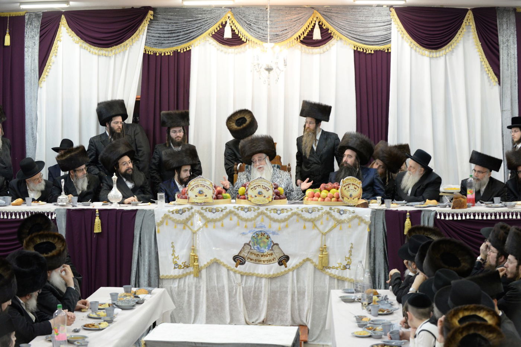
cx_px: 260
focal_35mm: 70
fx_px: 1013
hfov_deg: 28.8
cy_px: 174
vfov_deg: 19.5
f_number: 5.6
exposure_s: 1/60
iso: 2000
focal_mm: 70
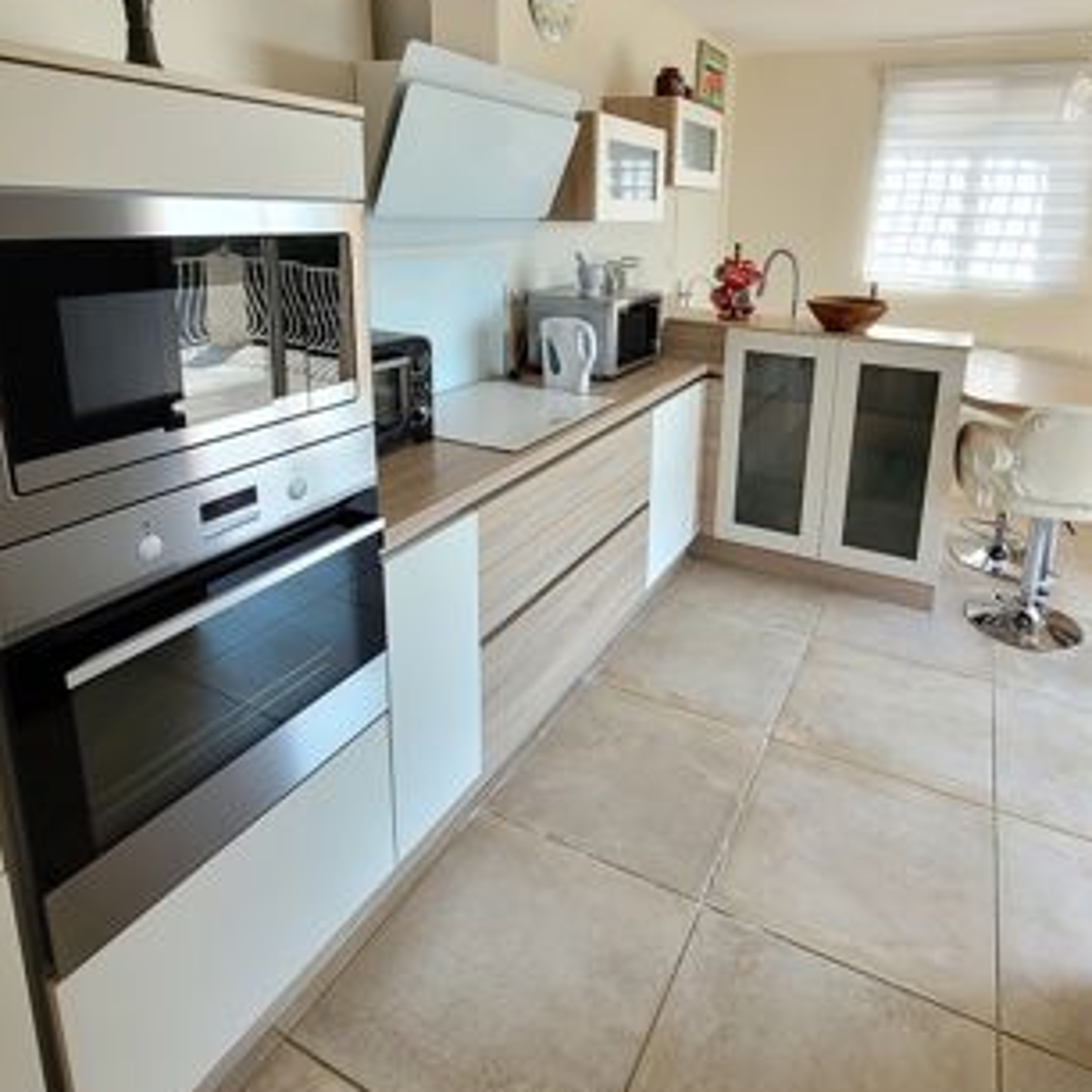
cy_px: 382
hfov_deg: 74.1
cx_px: 648
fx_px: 714
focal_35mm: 20
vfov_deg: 73.0
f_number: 2.2
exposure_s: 1/100
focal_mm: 1.74
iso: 50
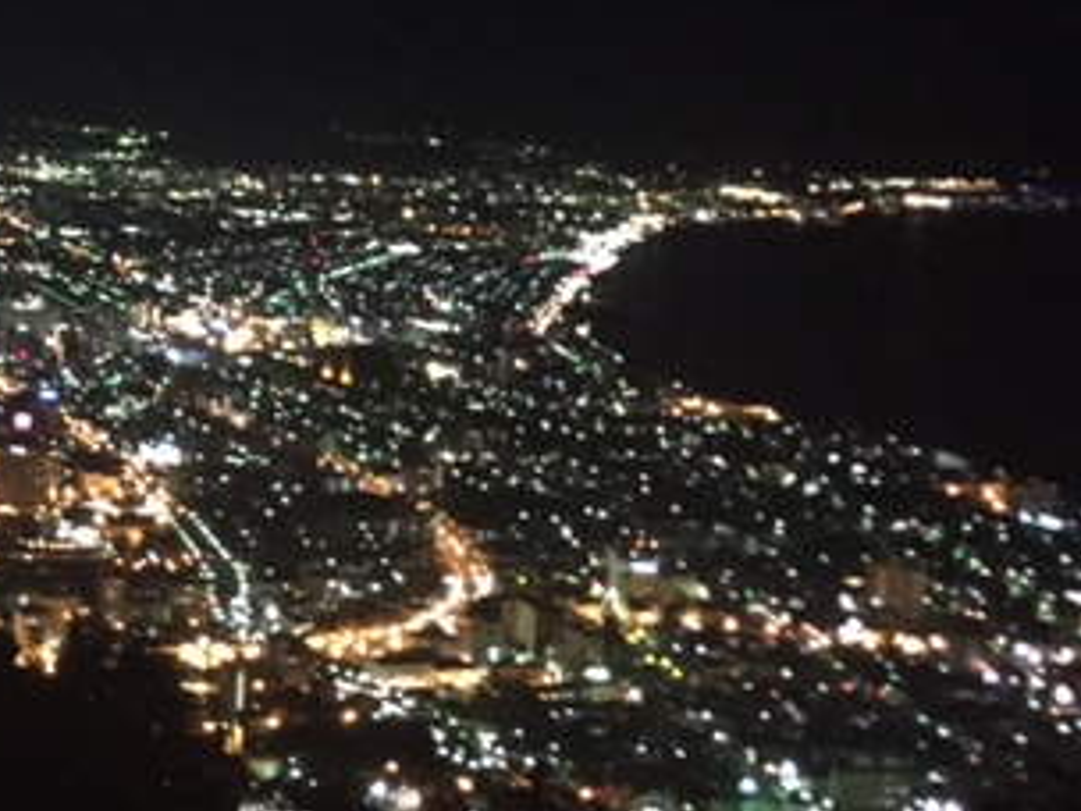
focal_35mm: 61
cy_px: 274
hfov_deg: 30.0
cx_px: 60
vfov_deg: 23.9
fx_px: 1905
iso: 1250
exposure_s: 1/15
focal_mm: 4.15
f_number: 2.2
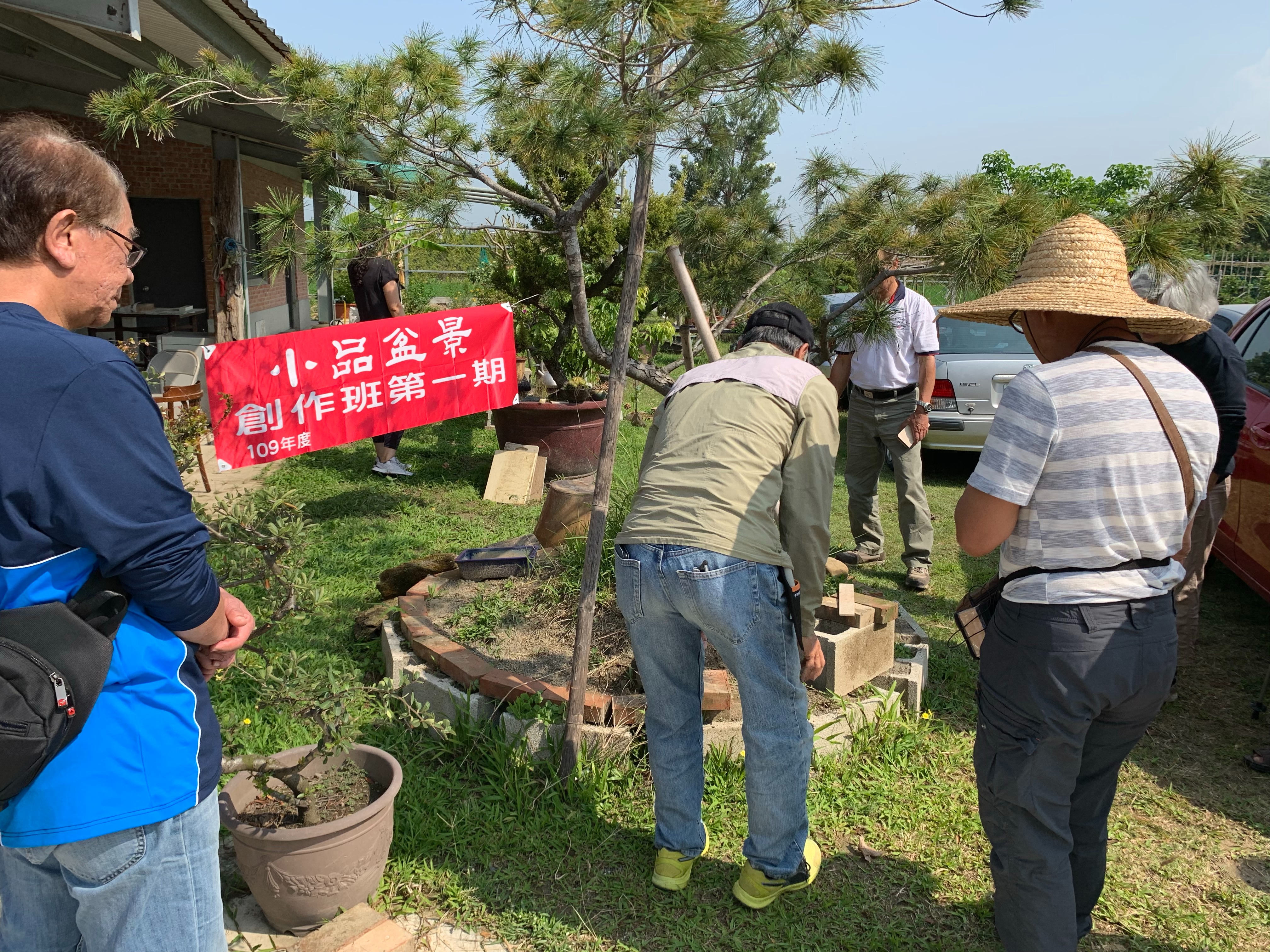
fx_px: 954
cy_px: 476
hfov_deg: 67.3
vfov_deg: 53.1
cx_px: 635
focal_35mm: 26
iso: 25
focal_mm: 4.25
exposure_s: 1/1406
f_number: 1.8
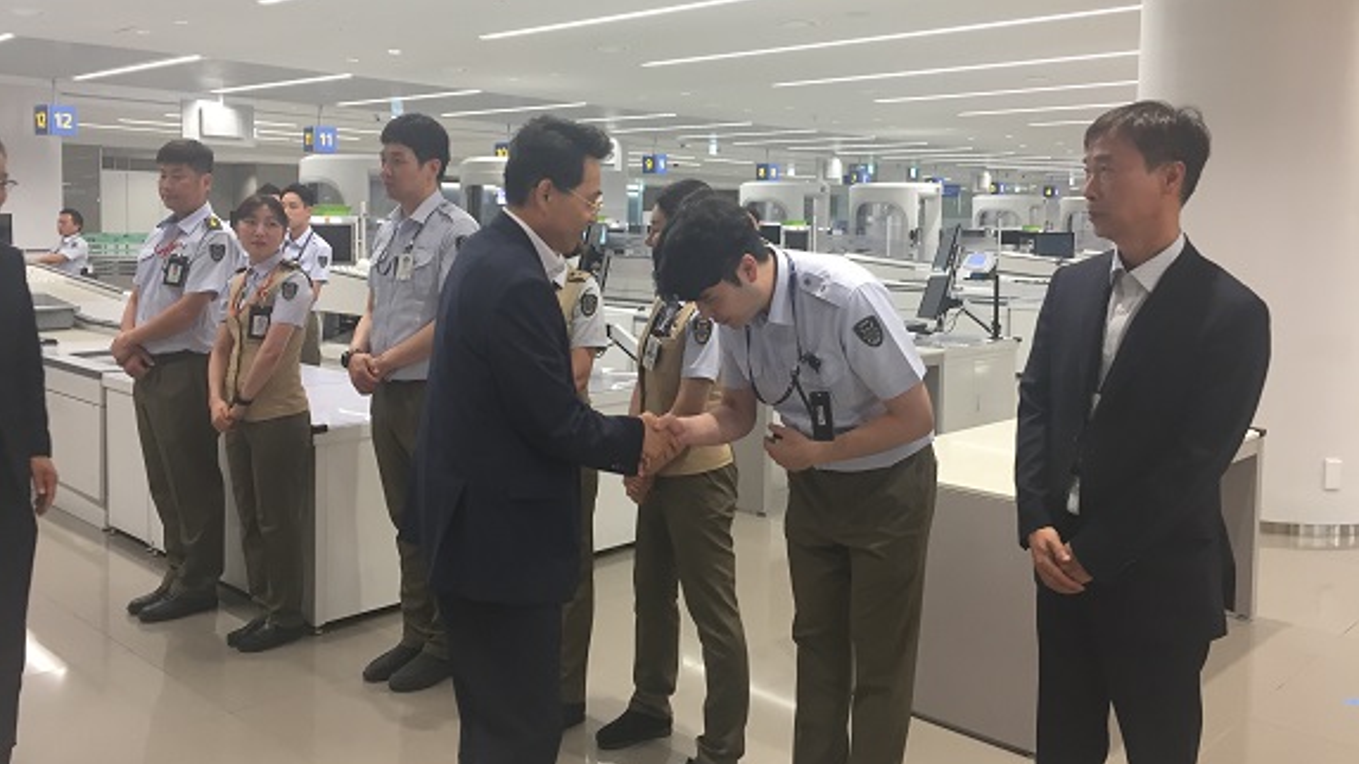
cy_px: 300
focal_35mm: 32
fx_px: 1153
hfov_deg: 61.0
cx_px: 685
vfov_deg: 36.5
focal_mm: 4.15
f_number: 2.2
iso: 64
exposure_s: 1/30
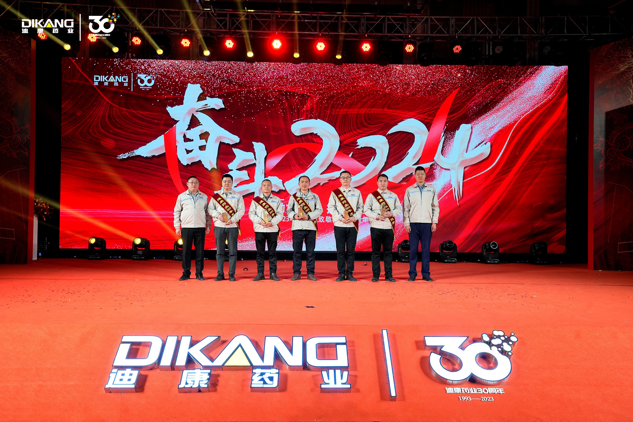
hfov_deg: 60.3
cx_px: 316
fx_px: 545
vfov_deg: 42.3
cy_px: 211
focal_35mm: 31
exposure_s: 1/80
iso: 800
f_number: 6.3
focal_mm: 31
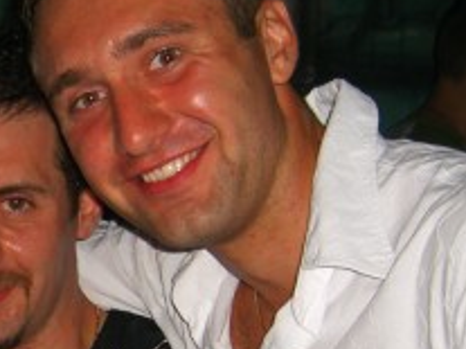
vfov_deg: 13.2
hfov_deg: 17.5
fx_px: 1480
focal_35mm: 110
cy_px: 363
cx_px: 9
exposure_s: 1/60
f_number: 2.8
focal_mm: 7.9
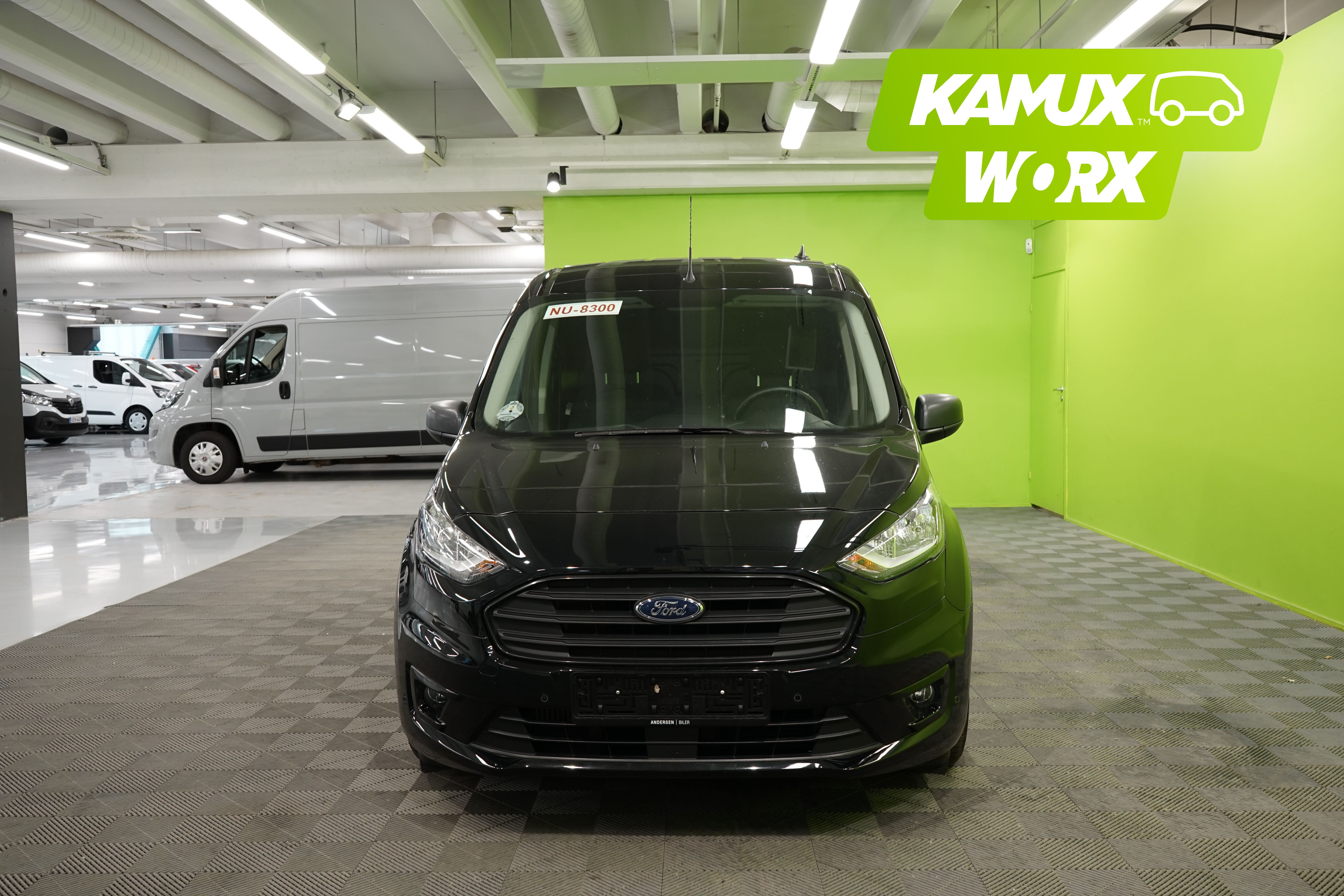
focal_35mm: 31
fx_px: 1157
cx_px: 672
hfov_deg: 60.3
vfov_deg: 42.3
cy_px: 448
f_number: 7.1
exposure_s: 1/25
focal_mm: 31
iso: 500
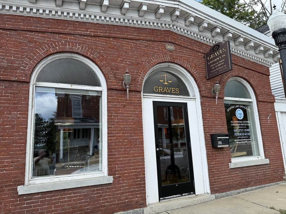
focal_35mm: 24
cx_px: 143
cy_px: 107
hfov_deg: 71.6
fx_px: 198
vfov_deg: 56.8
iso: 80
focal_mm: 6.76
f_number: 1.78
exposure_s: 1/1385
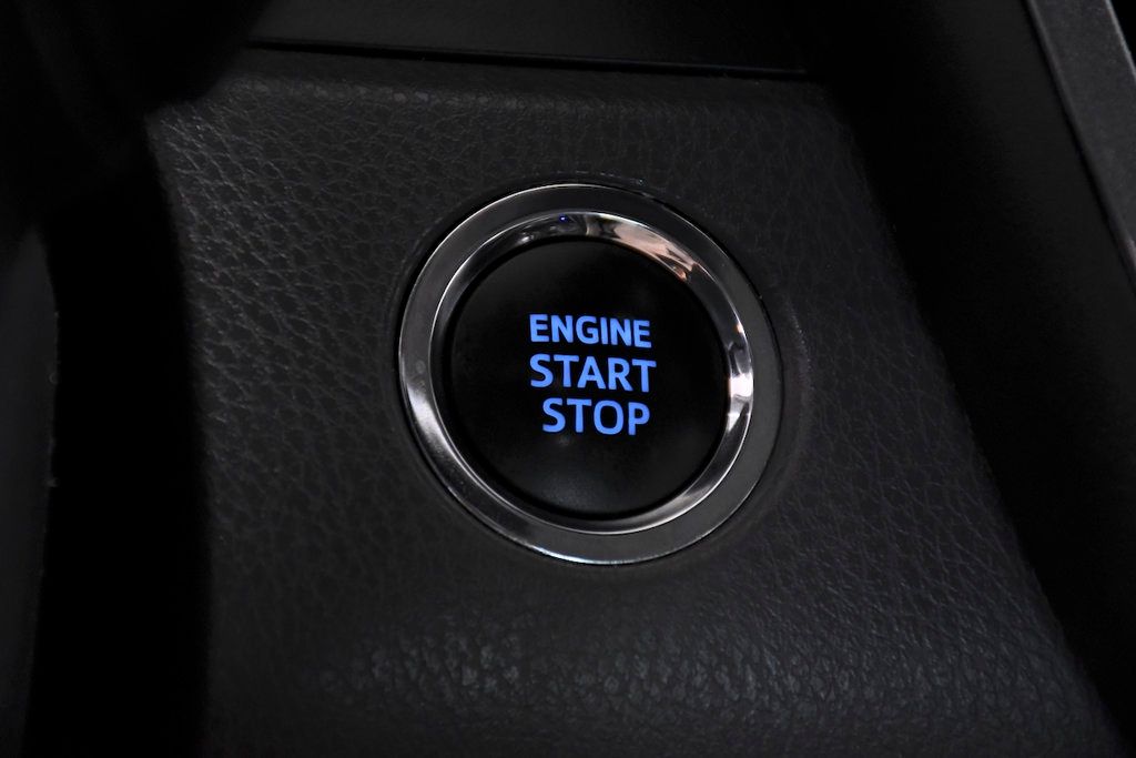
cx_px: 568
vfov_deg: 6.5
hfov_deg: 9.8
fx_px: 6627
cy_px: 379
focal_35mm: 210
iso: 1600
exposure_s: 1/60
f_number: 5.6
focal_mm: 140
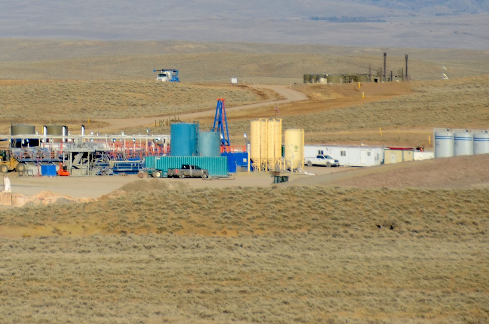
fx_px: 6201
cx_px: -194
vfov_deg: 3.0
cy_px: -98
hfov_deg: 4.5
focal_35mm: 457
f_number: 6.3
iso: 100
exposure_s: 1/640
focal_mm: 105
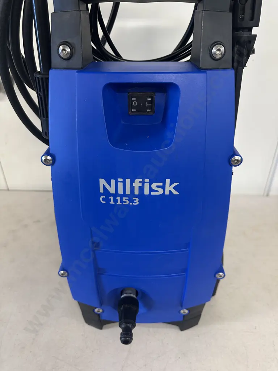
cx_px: 139
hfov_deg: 56.8
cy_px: 186
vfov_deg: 71.6
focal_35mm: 24
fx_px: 257
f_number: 1.78
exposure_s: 1/50
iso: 250
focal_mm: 6.86
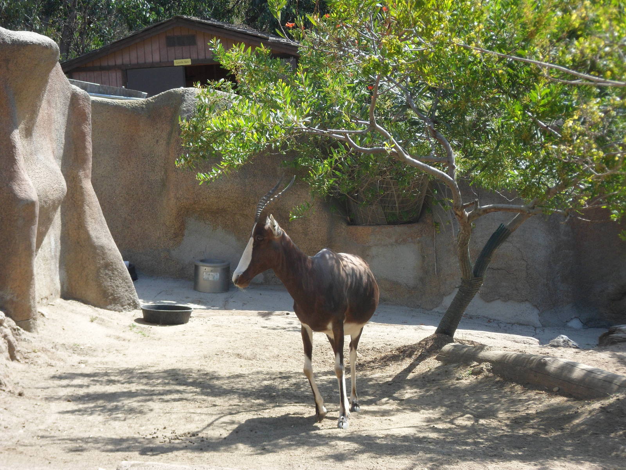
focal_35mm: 105
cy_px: 235
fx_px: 1899
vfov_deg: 14.1
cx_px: 313
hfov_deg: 18.7
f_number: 5.3
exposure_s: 1/180
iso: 80
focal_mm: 17.7
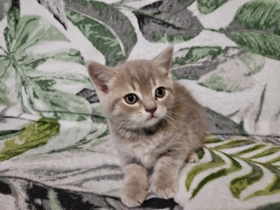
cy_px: 105
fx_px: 186
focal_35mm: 23
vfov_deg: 58.9
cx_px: 140
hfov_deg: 73.9
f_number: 1.8
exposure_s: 1/33.3
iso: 640
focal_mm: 5.4
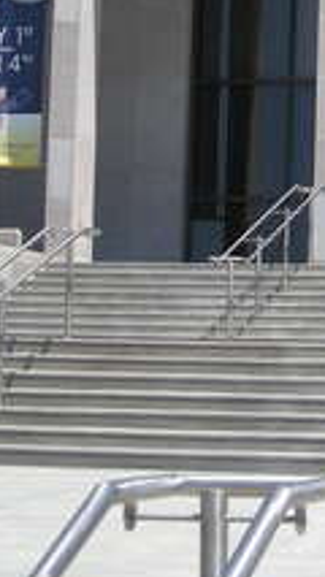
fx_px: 2188
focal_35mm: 143
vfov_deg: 14.8
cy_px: 0
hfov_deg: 8.3
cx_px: 493
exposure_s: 1/222
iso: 50
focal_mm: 5.7
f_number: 5.7
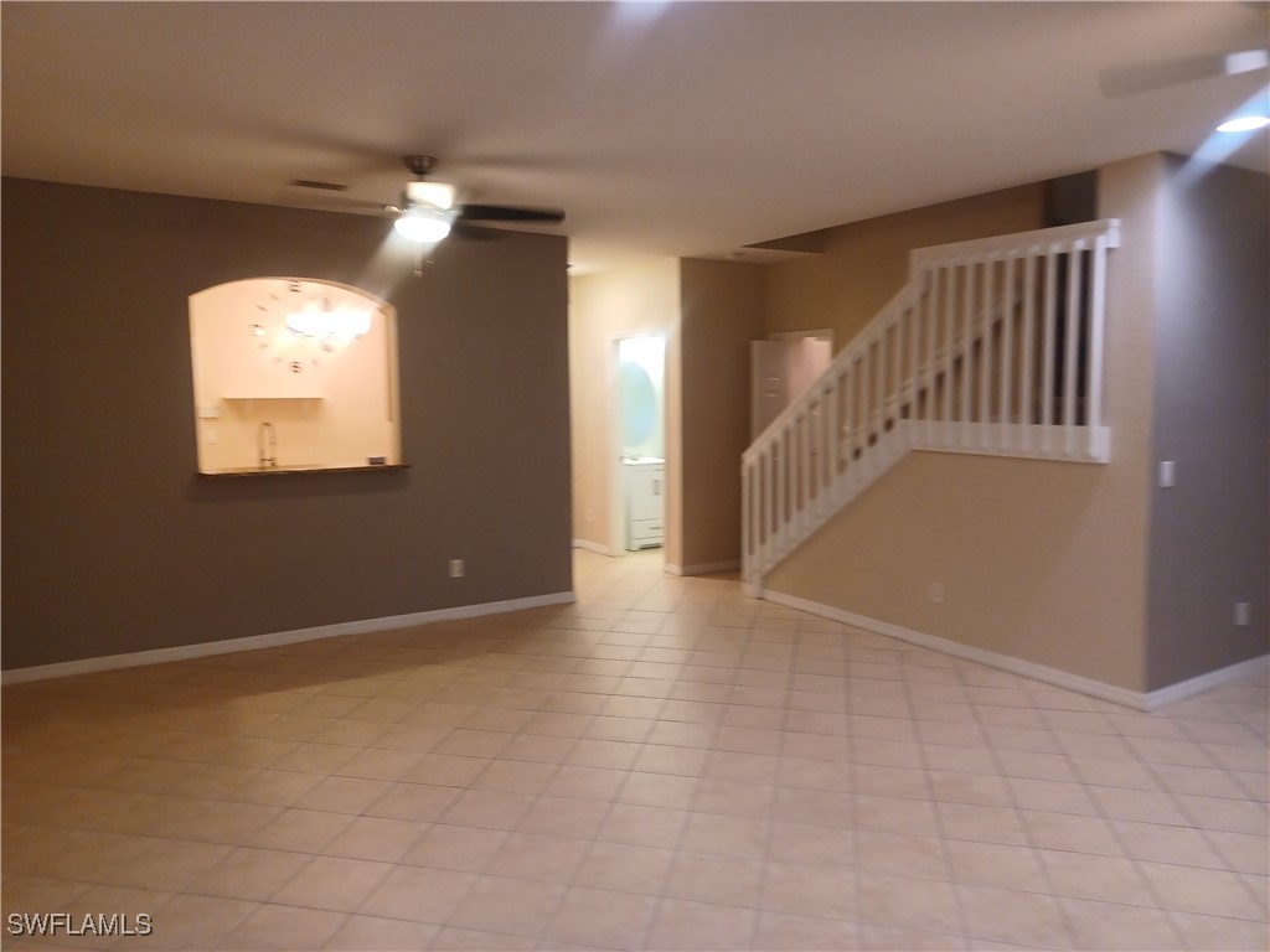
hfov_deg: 69.4
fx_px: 917
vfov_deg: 54.9
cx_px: 635
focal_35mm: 25
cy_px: 476
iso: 400
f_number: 1.8
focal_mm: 4.6
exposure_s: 1/30
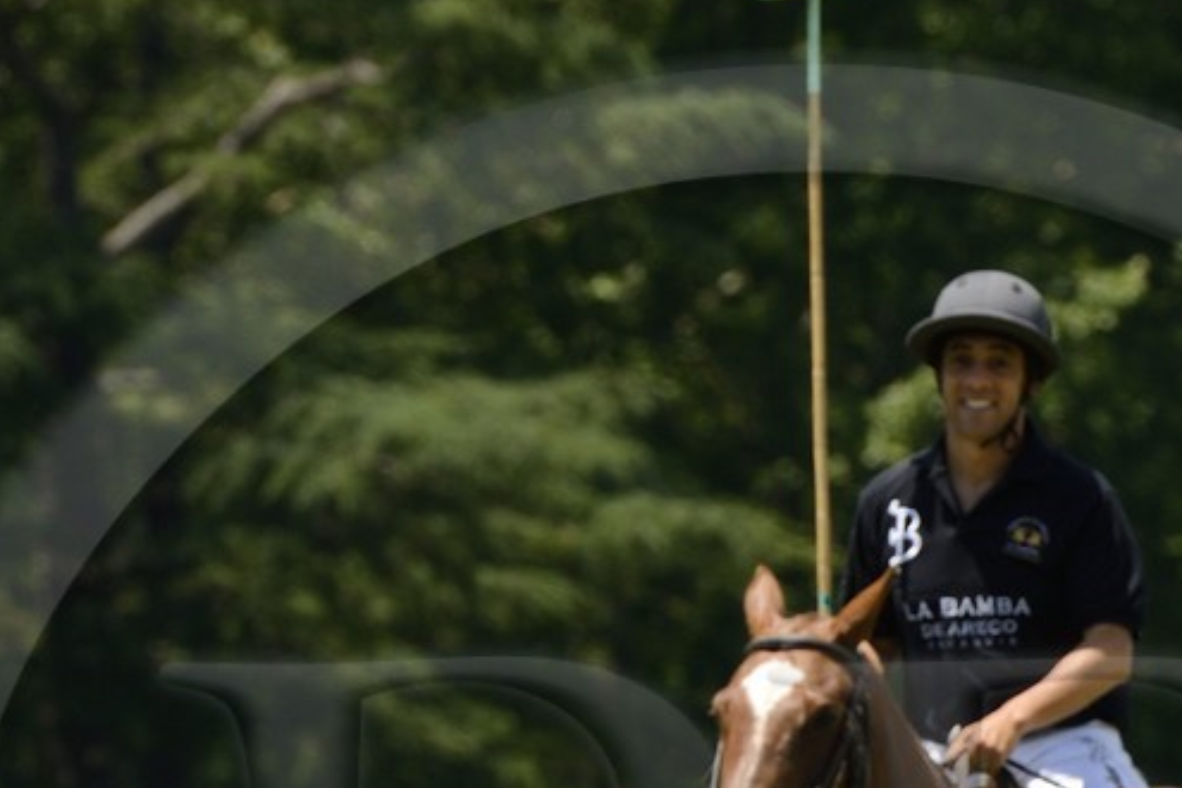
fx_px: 21242
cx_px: 817
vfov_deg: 2.1
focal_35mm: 647
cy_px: 1055
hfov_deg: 3.2
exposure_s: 1/1250
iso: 400
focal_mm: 200
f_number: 7.1
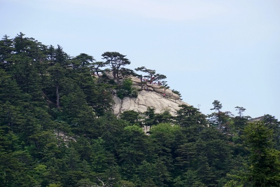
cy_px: 94
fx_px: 1575
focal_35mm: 202
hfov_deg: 10.2
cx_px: 140
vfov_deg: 6.8
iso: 100
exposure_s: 1/320
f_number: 6.3
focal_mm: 135
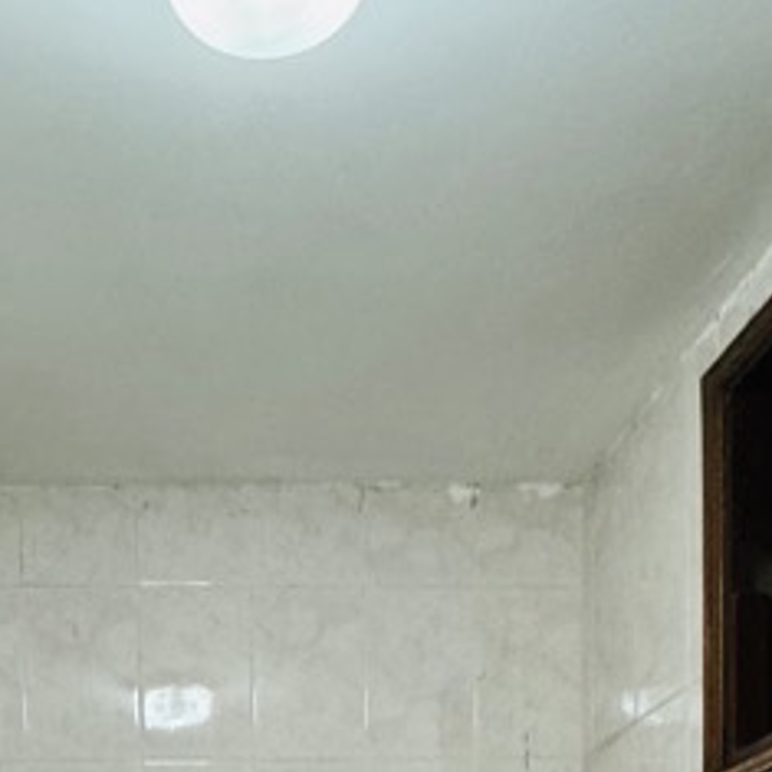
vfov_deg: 23.9
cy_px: 1202
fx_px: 1363
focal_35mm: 54
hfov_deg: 31.2
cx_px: 223
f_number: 2.2
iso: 500
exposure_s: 1/50
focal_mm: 2.22
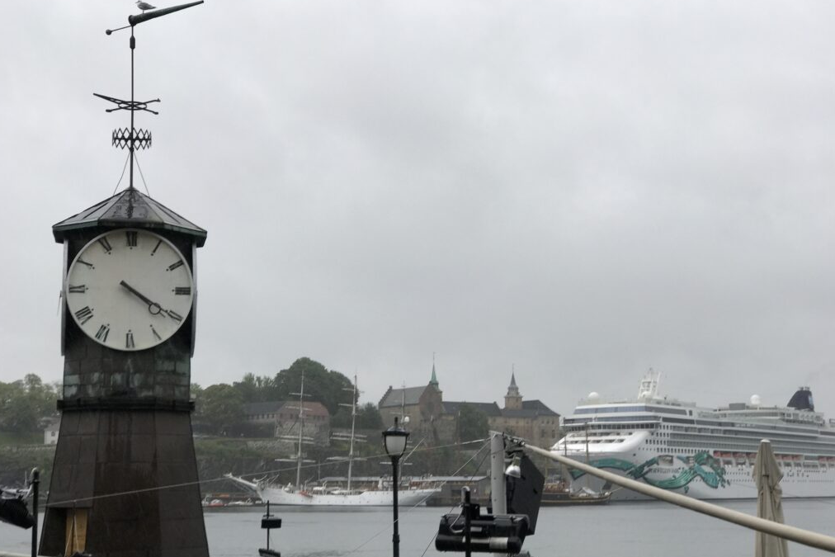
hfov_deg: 33.4
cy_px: 292
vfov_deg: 22.6
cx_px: 413
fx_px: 1392
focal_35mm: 60
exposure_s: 1/137
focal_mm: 6.6
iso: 20
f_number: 2.8
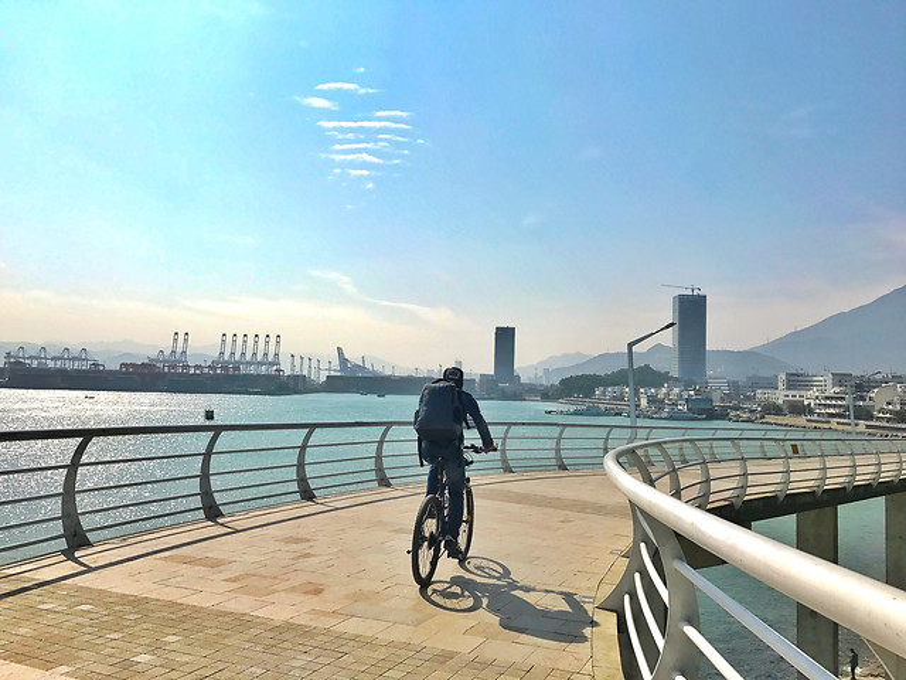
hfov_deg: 63.4
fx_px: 733
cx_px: 453
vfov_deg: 49.7
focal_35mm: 28
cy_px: 340
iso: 25
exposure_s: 1/7407
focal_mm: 3.99
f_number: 1.8
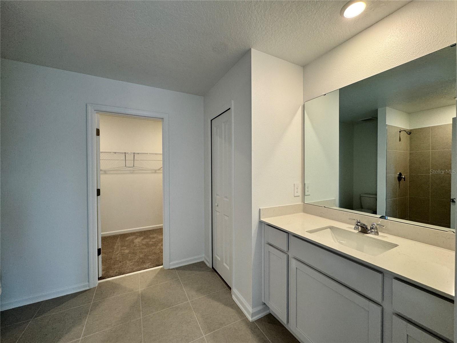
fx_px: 185
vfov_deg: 85.7
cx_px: 228
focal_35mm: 14
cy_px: 172
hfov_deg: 102.1
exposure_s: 1/120
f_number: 2.2
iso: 160
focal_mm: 2.22
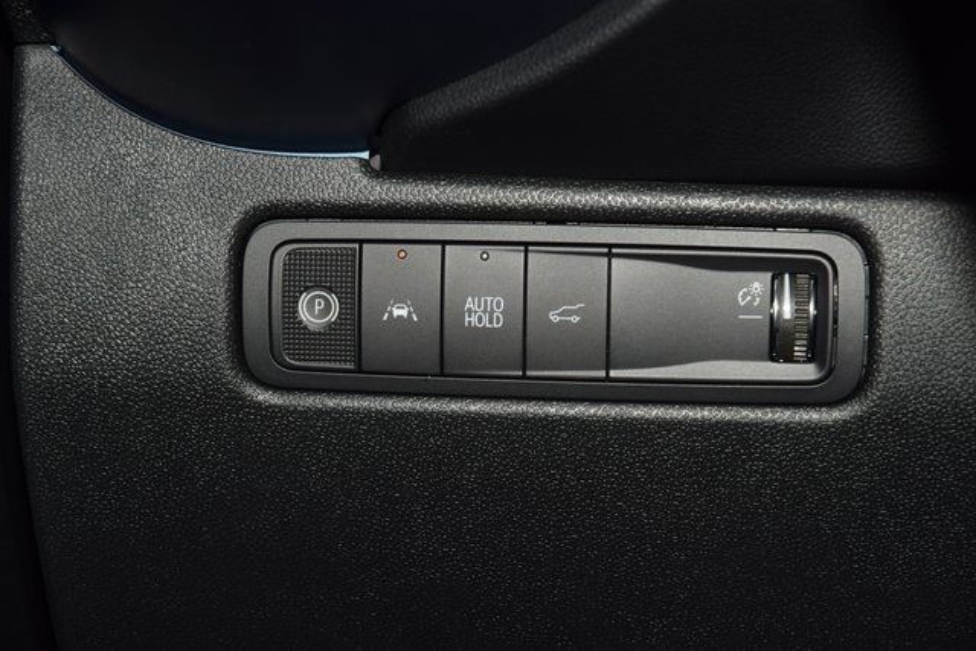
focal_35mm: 105
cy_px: 326
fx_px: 2847
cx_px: 488
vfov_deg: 13.0
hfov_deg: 19.5
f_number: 8
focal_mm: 70
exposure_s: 1/125
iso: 100
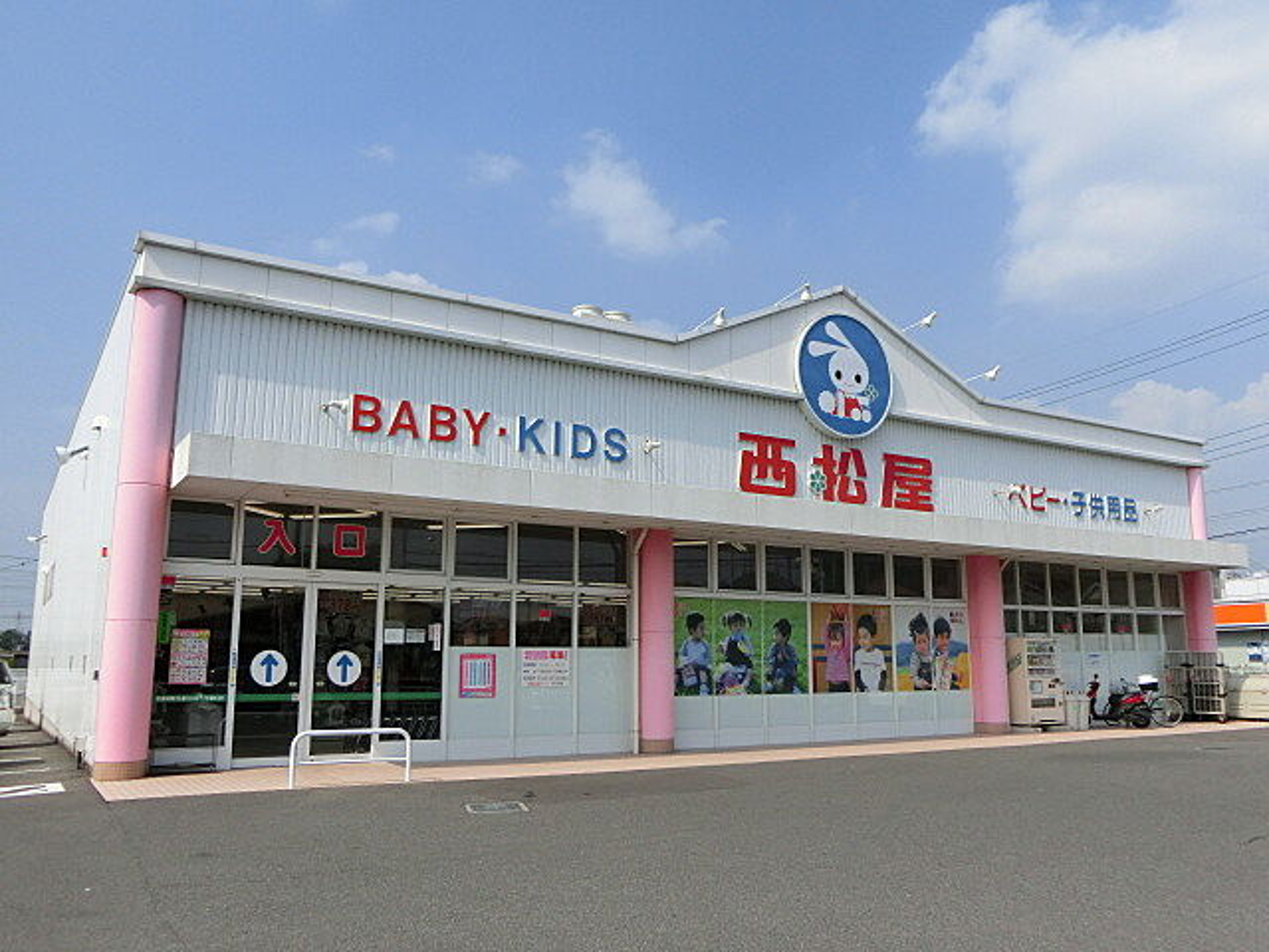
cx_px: 634
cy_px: 476
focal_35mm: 29
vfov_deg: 48.2
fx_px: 1063
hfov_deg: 61.7
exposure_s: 1/1000
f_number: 7.4
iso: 200
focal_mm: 5.2
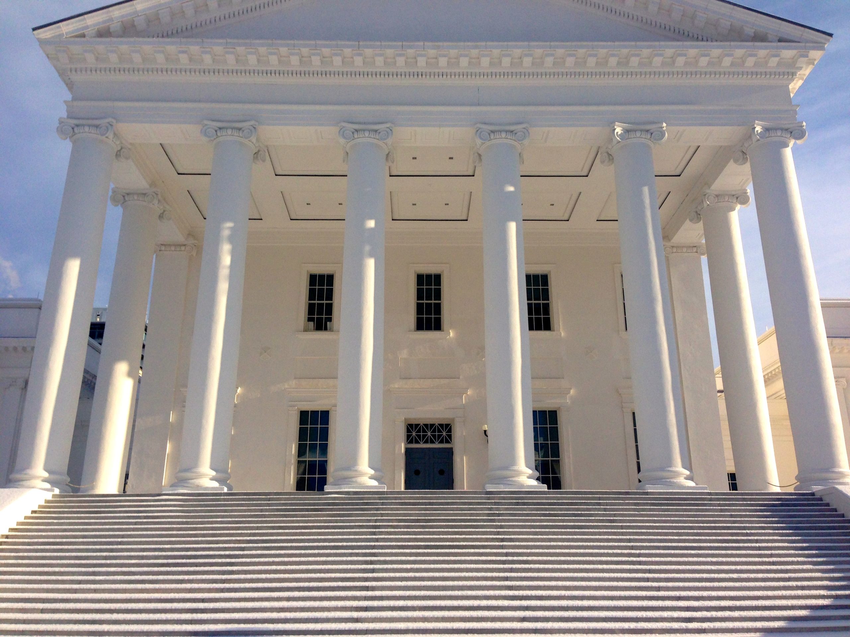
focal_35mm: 33
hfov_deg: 55.4
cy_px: 318
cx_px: 425
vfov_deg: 42.9
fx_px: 810
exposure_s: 1/2857
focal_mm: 4.12
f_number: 2.4
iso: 50
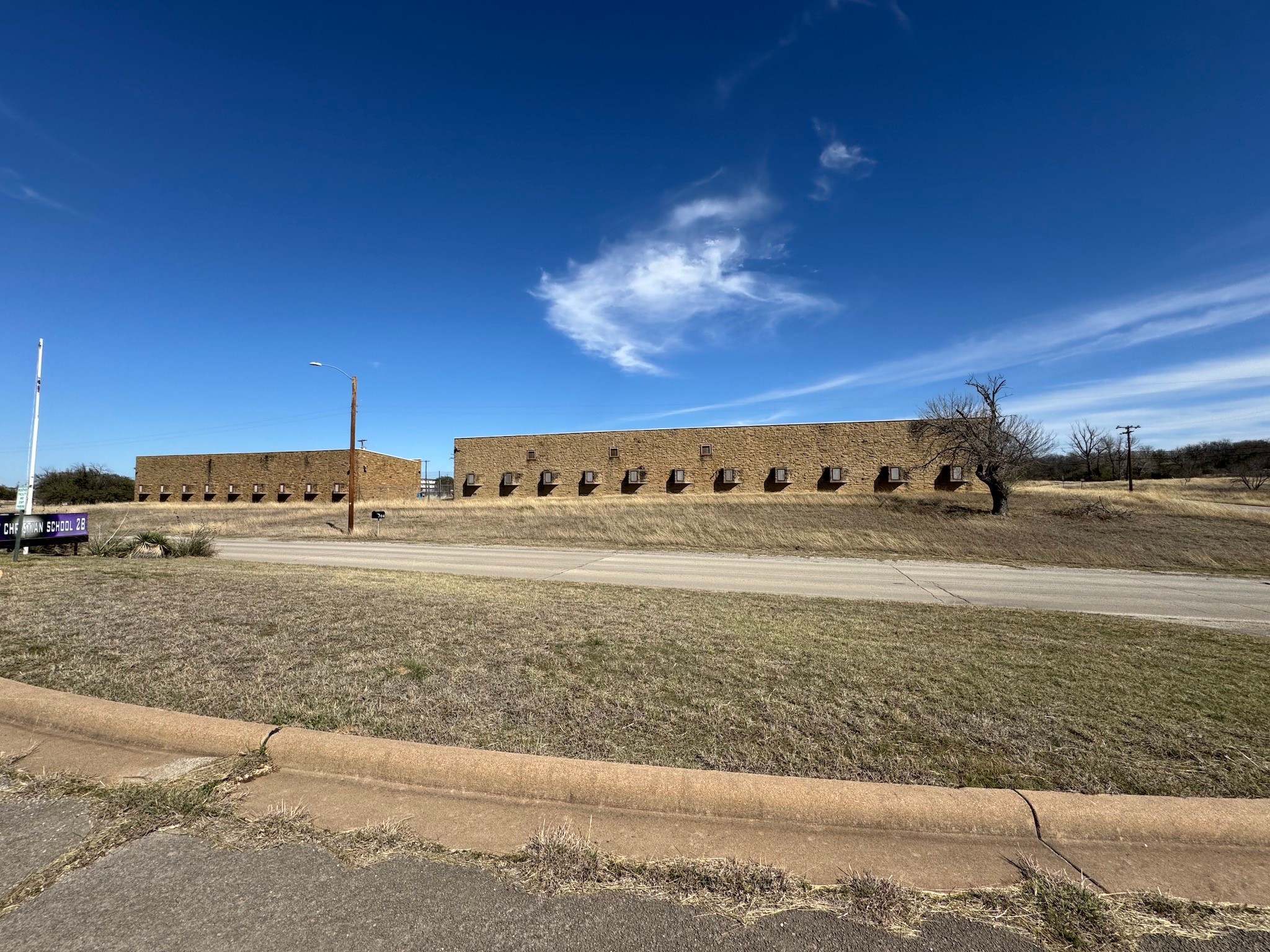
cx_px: 635
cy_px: 476
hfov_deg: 102.1
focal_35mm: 14
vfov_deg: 85.7
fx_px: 514
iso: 50
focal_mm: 2.22
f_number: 2.2
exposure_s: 1/2985
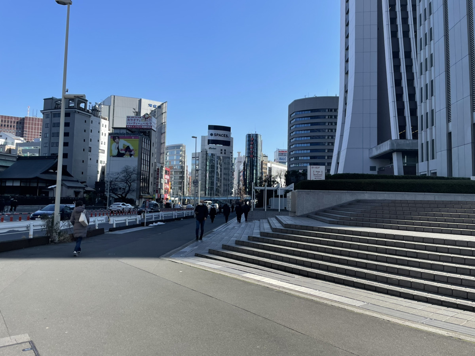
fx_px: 357
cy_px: 178
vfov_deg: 53.1
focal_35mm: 26
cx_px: 238
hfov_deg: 67.3
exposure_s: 1/3205
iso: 32
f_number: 1.6
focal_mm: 4.2
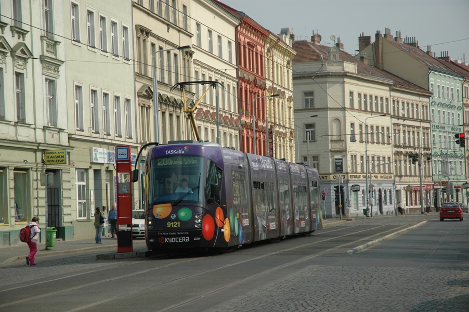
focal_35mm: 105
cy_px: 156
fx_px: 1367
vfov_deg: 13.0
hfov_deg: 19.5
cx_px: 234
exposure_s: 1/1600
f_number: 6.3
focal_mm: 70
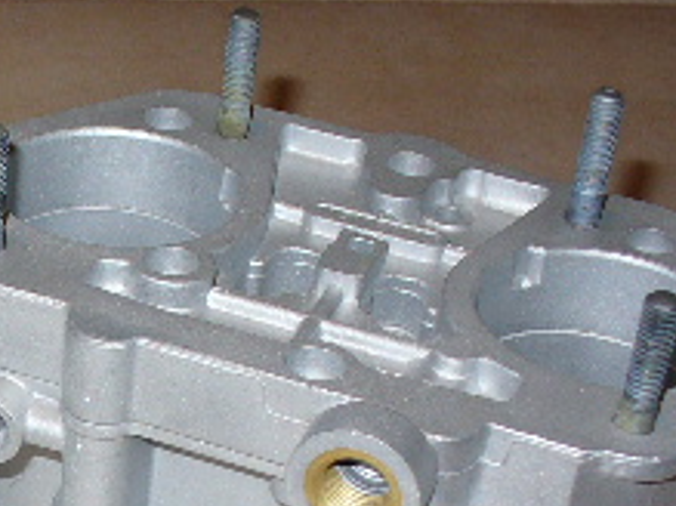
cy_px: 571
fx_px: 2108
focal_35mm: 108
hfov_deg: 17.3
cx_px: -157
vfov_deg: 13.4
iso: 100
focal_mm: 6.1
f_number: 2.8
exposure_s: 1/30
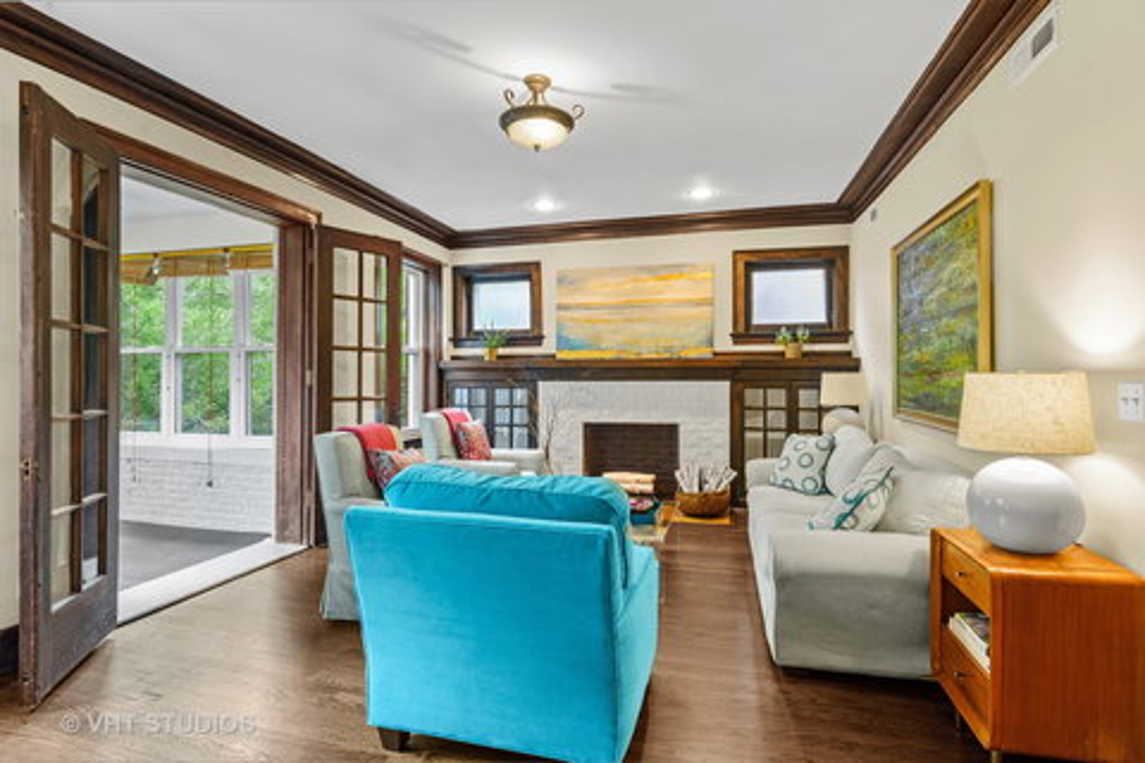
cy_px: 382
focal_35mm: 17
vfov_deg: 70.4
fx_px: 541
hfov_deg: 93.3
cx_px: 572
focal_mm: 17
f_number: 8
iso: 200
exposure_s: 1.3
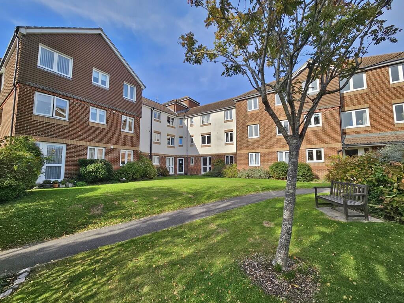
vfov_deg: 89.9
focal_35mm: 13
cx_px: 202
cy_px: 152
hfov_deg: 106.2
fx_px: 152
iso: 50
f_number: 2.2
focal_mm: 2.2
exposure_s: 1/1399
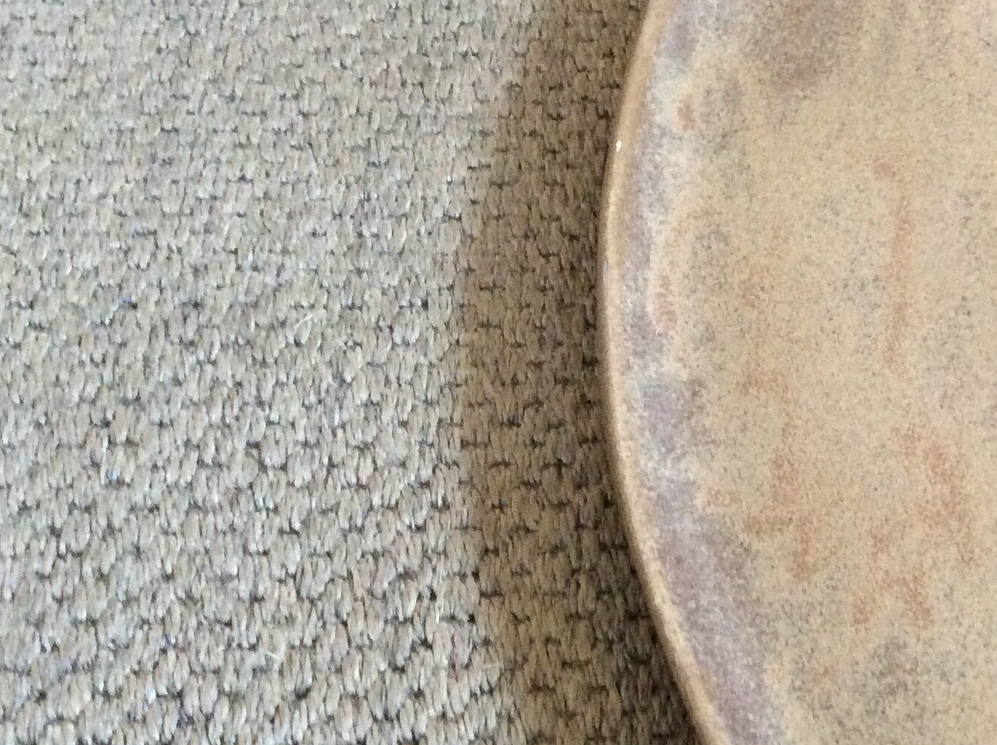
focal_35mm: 62
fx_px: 1783
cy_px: 385
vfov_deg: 23.6
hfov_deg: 30.1
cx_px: 862
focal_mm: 3.3
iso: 250
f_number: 2.4
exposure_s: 1/20
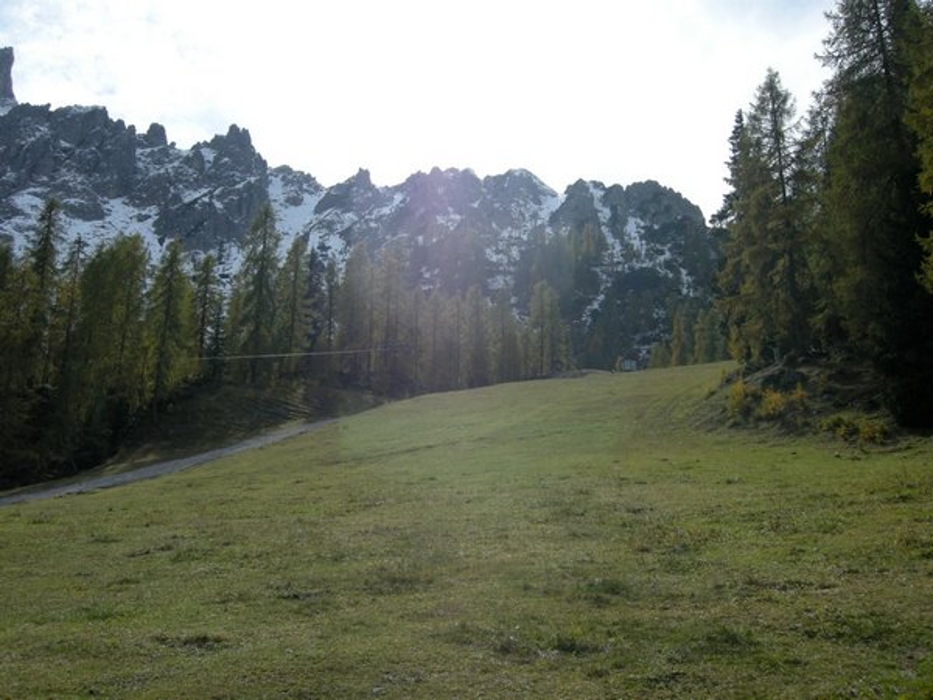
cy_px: 350
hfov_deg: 52.6
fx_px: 943
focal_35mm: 35
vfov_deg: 40.7
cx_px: 466
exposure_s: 1/764
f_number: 4.3
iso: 64
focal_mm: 7.5
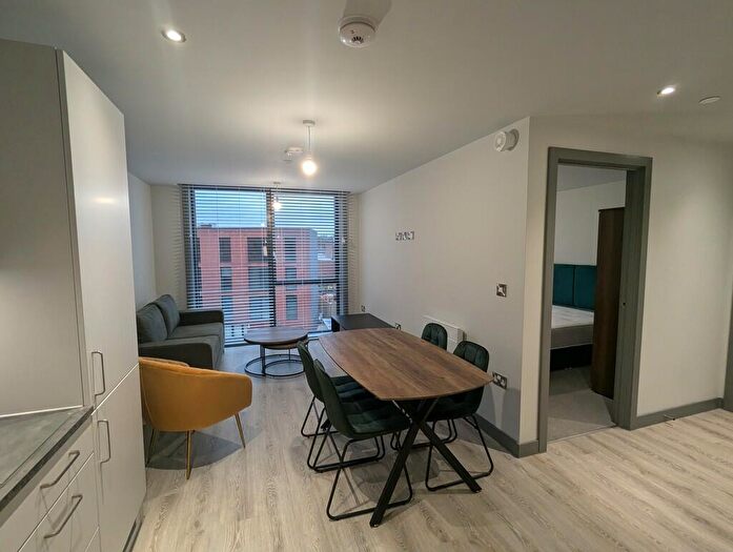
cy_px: 276
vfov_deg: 78.3
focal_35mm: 16
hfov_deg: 94.4
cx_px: 366
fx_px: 339
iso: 76
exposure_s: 1/32.4
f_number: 2.2
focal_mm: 2.35
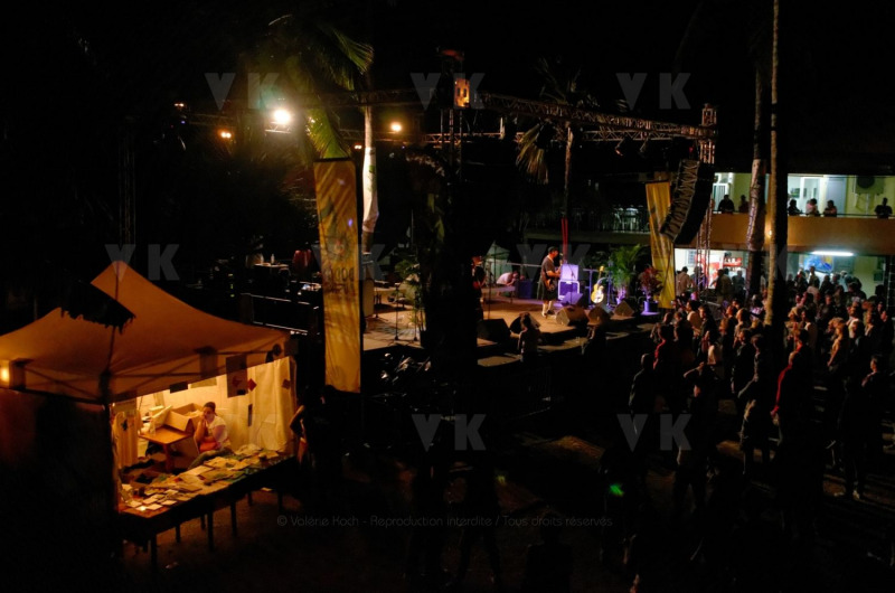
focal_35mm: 36
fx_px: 893
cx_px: 448
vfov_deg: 36.7
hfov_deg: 53.2
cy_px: 296
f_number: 5.6
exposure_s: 1/60
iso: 6400
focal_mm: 24
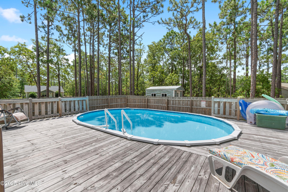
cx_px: 144
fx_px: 120
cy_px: 96
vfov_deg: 77.3
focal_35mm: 15
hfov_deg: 100.4
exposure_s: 1/160
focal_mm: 10
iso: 100
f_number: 6.3
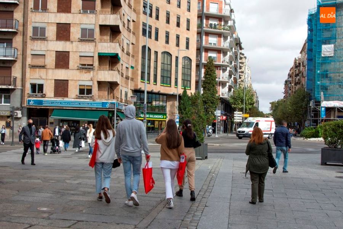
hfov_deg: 49.6
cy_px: 114
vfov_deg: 34.2
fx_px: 372
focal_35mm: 39
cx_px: 172
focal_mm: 26
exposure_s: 1/250
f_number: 13
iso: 320
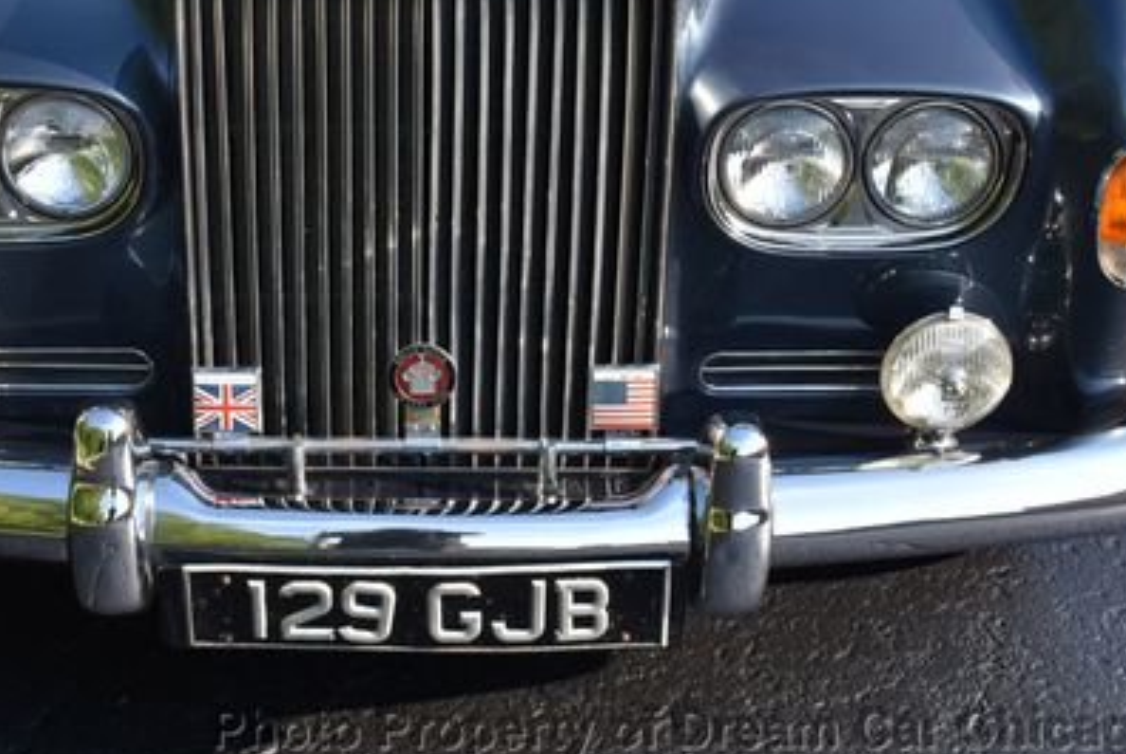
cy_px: 174
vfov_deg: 21.4
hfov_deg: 31.8
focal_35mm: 63
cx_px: 441
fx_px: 1973
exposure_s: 1/500
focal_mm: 26
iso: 360
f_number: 8
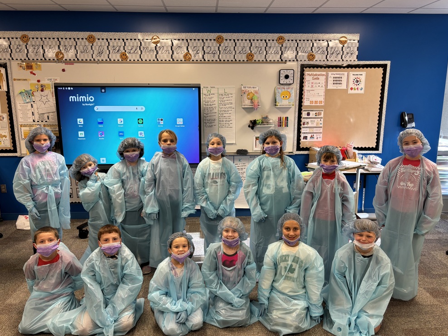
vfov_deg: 51.4
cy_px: 164
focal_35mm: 27
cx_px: 218
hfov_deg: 65.3
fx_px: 350
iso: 80
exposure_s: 1/60
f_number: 1.6
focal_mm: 5.96
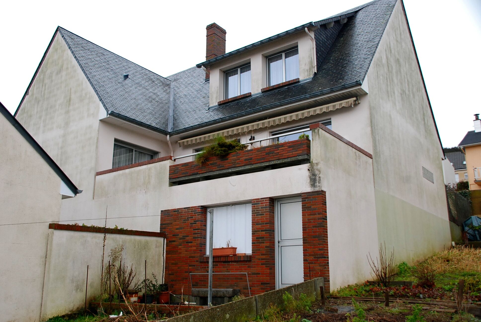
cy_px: 161
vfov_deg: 40.1
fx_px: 441
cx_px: 240
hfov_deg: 57.2
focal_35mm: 33
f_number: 7.1
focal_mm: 22
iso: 640
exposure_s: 1/200
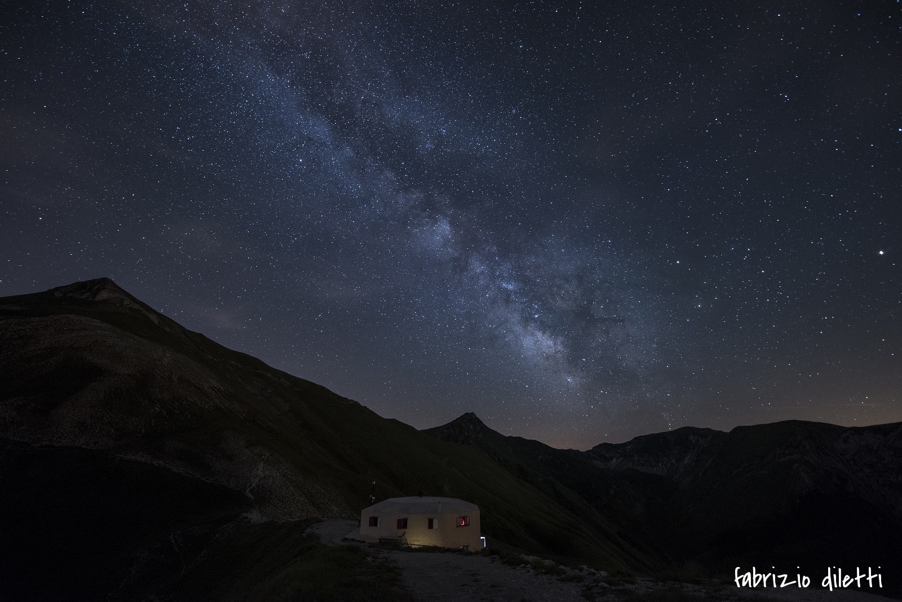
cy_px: 301
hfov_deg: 104.2
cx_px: 451
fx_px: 351
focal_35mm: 14
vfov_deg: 81.3
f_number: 2.8
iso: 2000
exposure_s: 20
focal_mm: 14
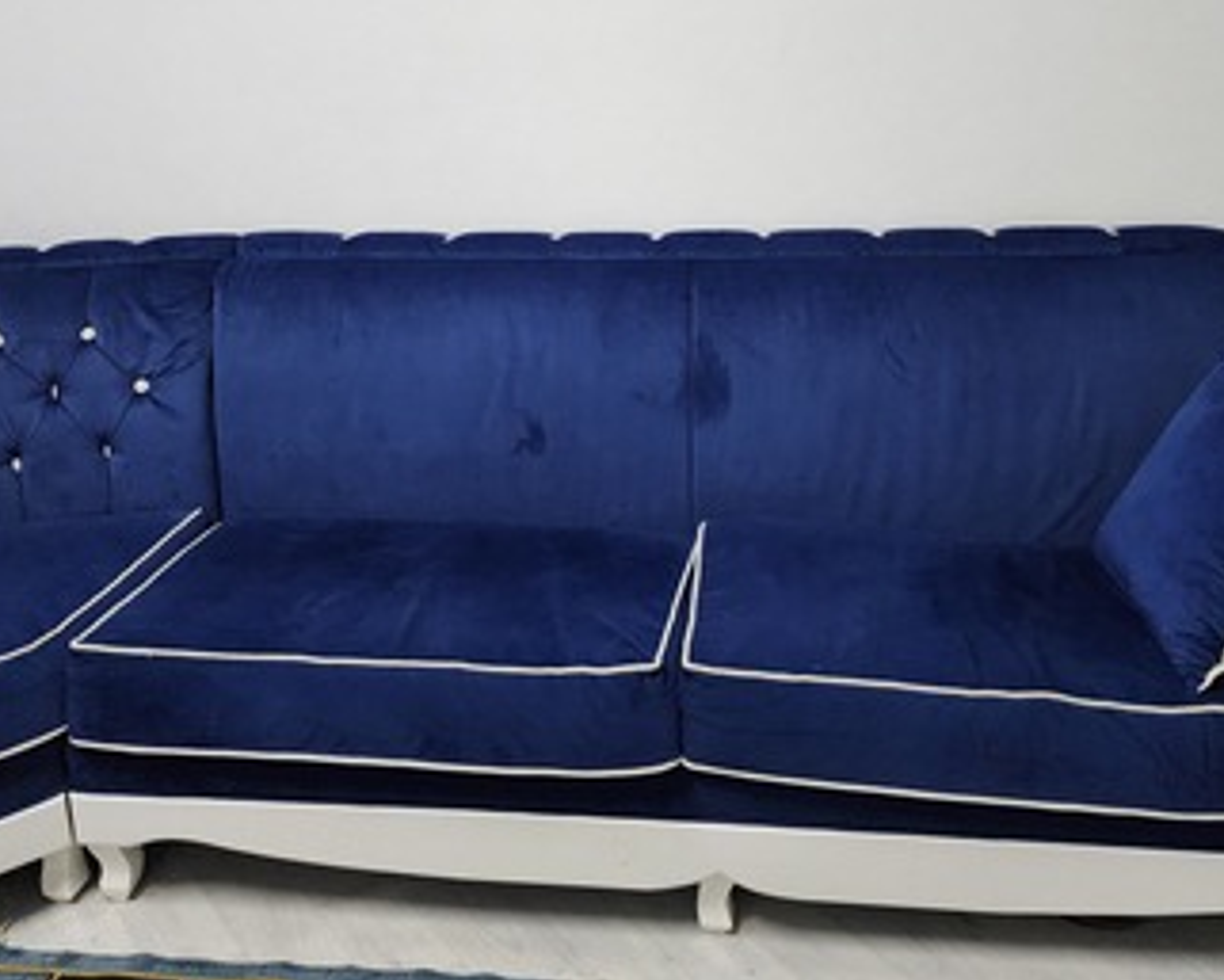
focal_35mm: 32
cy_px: 330
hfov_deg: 55.6
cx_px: 650
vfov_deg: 45.2
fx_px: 1160
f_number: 1.8
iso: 640
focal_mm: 6.4
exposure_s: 1/100
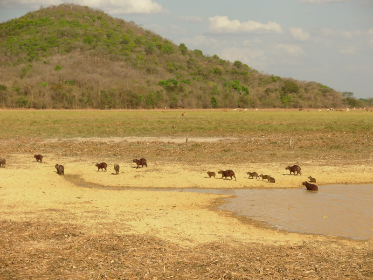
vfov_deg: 14.2
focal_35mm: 104
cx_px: 186
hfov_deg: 18.9
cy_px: 140
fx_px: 1121
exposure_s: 1/939
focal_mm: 17.2
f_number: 4
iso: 50
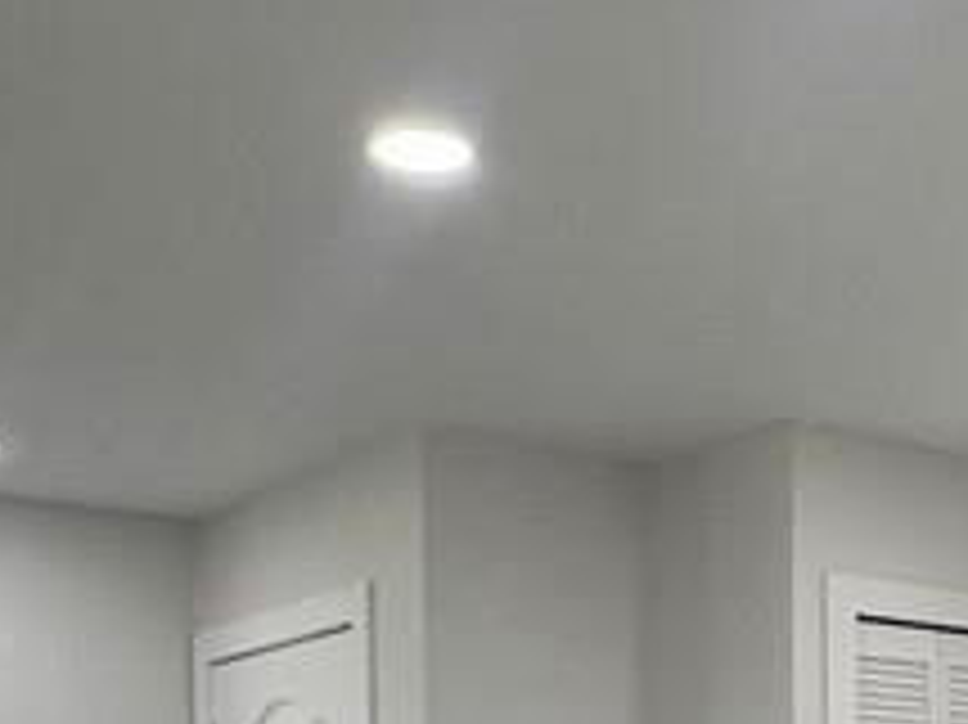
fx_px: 1733
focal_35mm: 62
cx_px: 914
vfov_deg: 21.5
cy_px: 922
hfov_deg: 29.6
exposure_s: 1/120
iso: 64
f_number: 1.8
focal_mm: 1.57
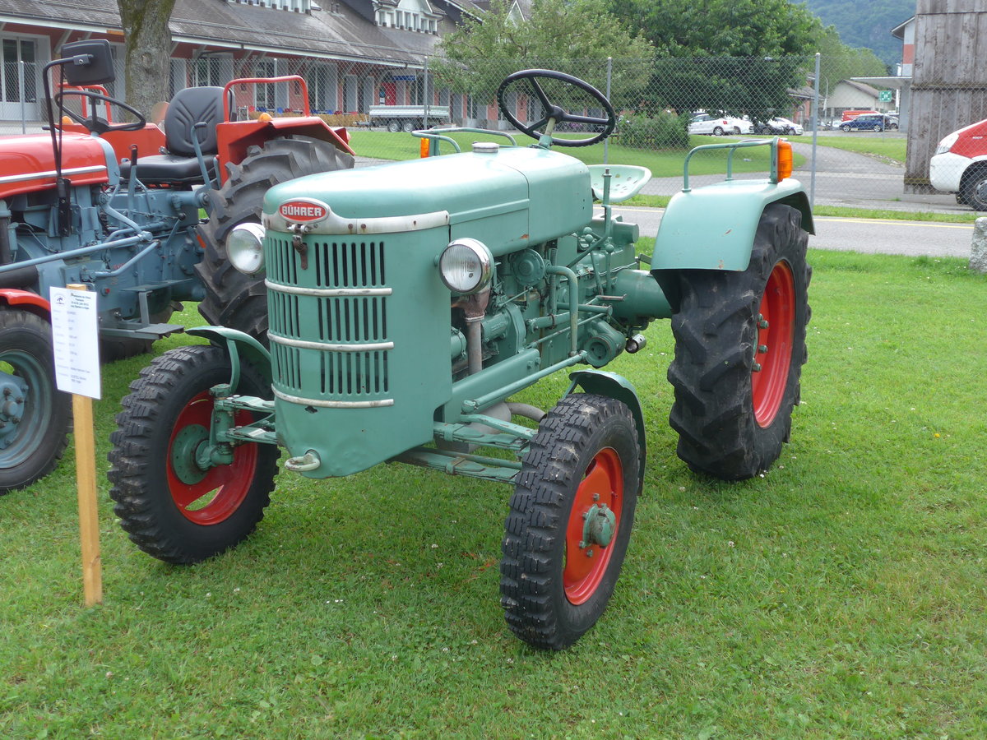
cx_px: 494
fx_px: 1255
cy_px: 370
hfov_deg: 42.9
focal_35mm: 44
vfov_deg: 32.9
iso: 80
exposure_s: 1/320
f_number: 2.8
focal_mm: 9
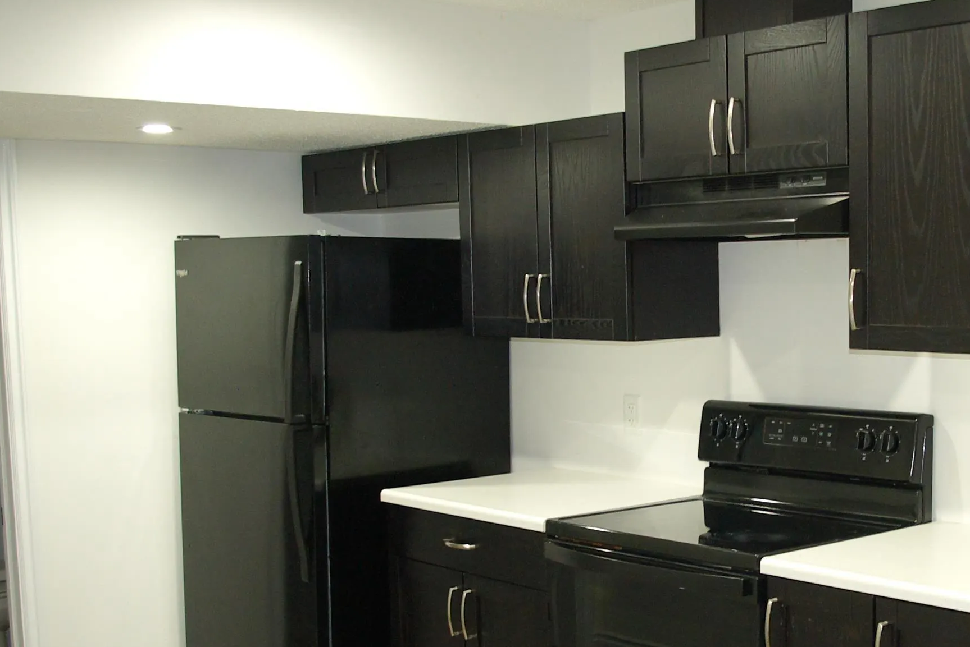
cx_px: 679
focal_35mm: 55
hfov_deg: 35.8
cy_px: 397
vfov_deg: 24.6
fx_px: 1479
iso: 800
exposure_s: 1/30
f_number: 5.6
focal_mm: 21
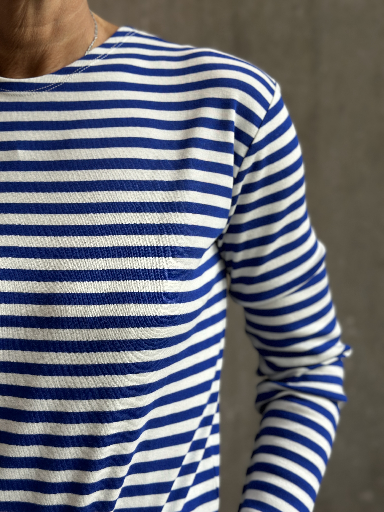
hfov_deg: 30.3
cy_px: 256
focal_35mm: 48
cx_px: 192
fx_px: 710
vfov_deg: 39.7
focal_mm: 6.86
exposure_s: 1/252
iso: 80
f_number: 1.78
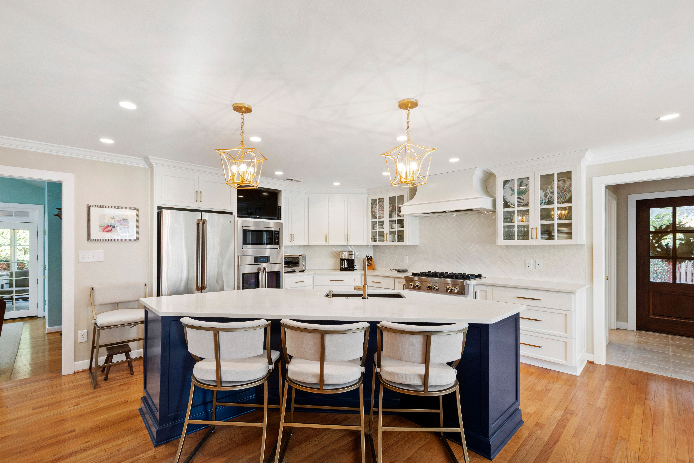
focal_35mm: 15
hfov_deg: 100.4
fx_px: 289
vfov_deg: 77.3
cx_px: 347
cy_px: 232
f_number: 8
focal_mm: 10
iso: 100
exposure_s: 1/2.5
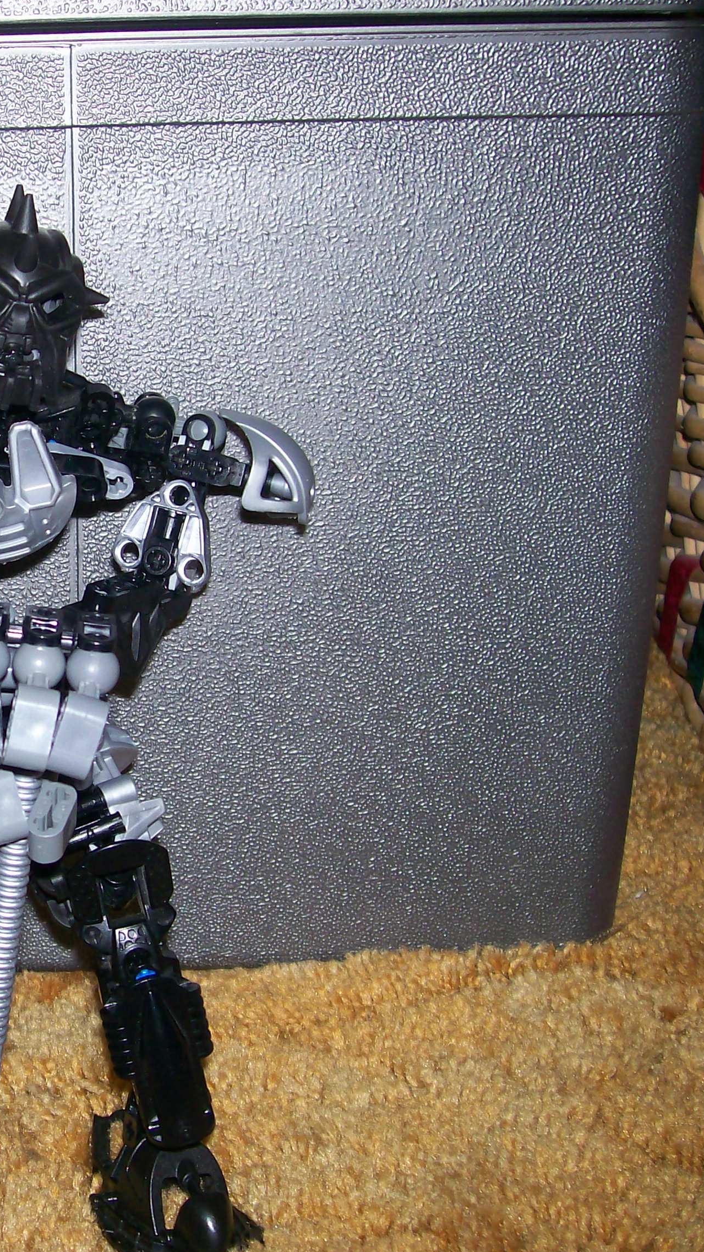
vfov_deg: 39.2
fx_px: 1758
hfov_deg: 21.4
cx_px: -75
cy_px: 632
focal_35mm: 53
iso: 80
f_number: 2.7
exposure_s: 1/64
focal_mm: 6
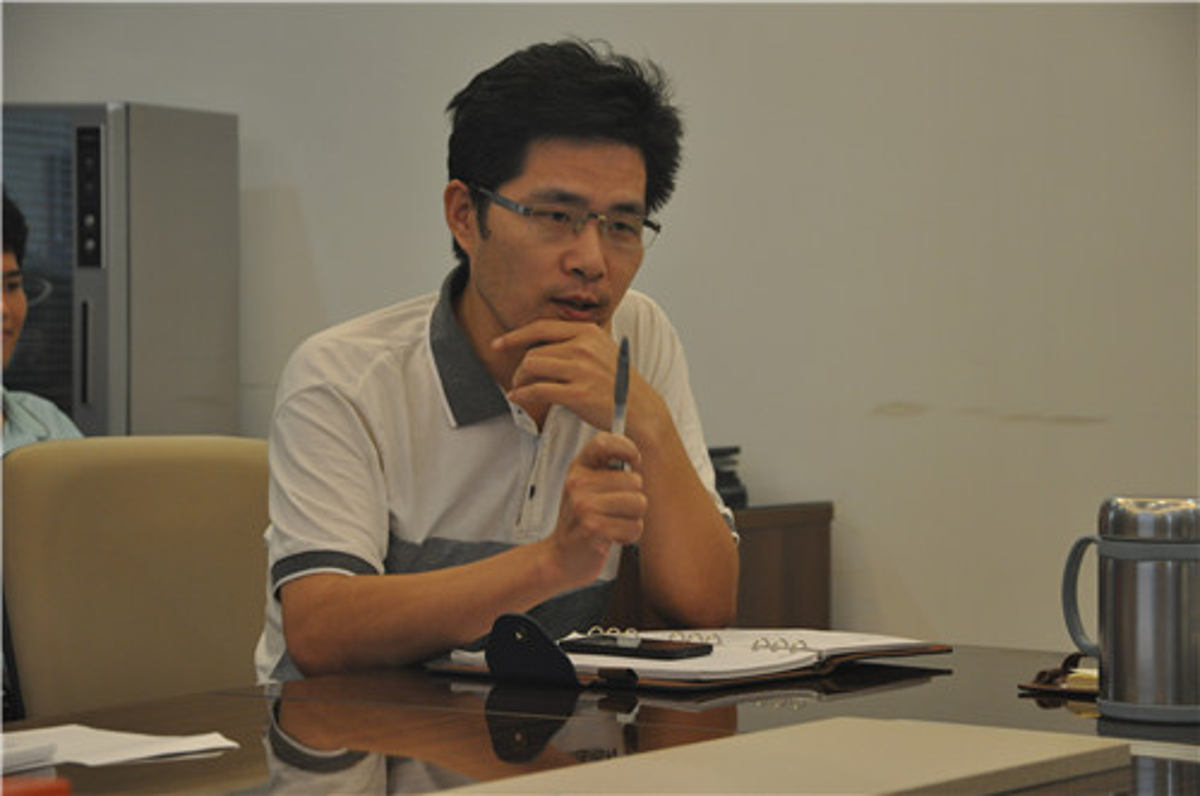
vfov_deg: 12.1
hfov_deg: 18.2
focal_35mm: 112
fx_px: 3745
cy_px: 398
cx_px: 600
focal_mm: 75
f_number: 5.3
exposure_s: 1/50
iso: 800
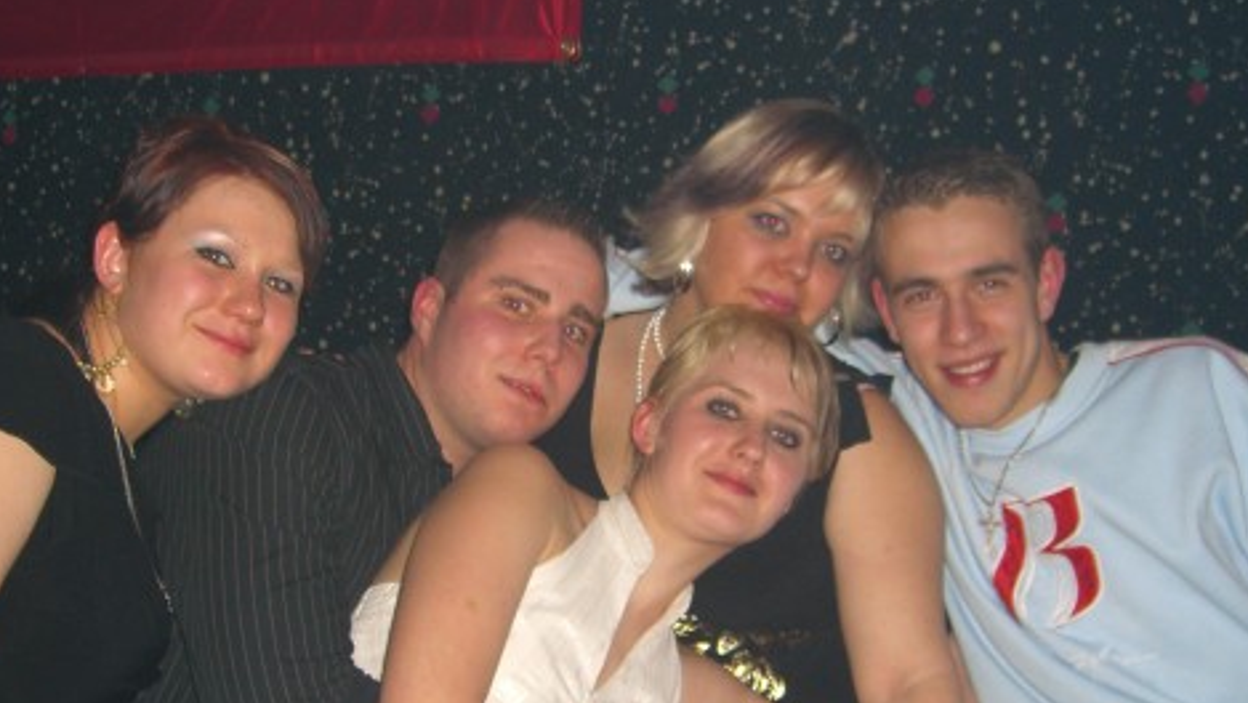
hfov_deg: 39.1
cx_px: 556
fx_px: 1754
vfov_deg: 22.5
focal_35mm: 53
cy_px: 498
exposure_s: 1/60
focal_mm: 7.9
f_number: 2.8
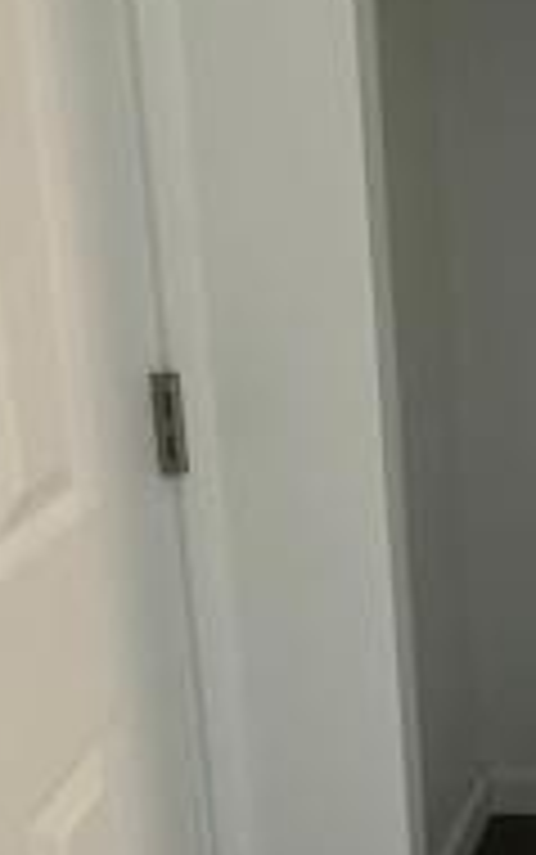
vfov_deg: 39.6
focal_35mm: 50
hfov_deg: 21.8
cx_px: 793
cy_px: 256
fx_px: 1167
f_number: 2.2
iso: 320
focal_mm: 2.22
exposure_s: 1/60
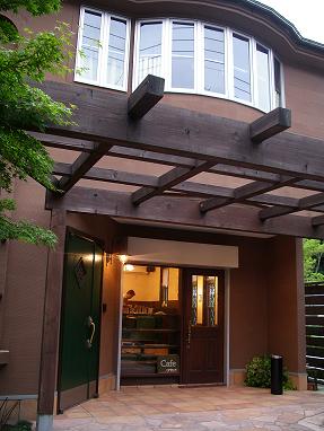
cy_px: 216
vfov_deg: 50.1
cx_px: 162
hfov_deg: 38.7
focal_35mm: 37
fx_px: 461
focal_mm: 7.8
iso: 200
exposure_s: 1/30
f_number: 2.8
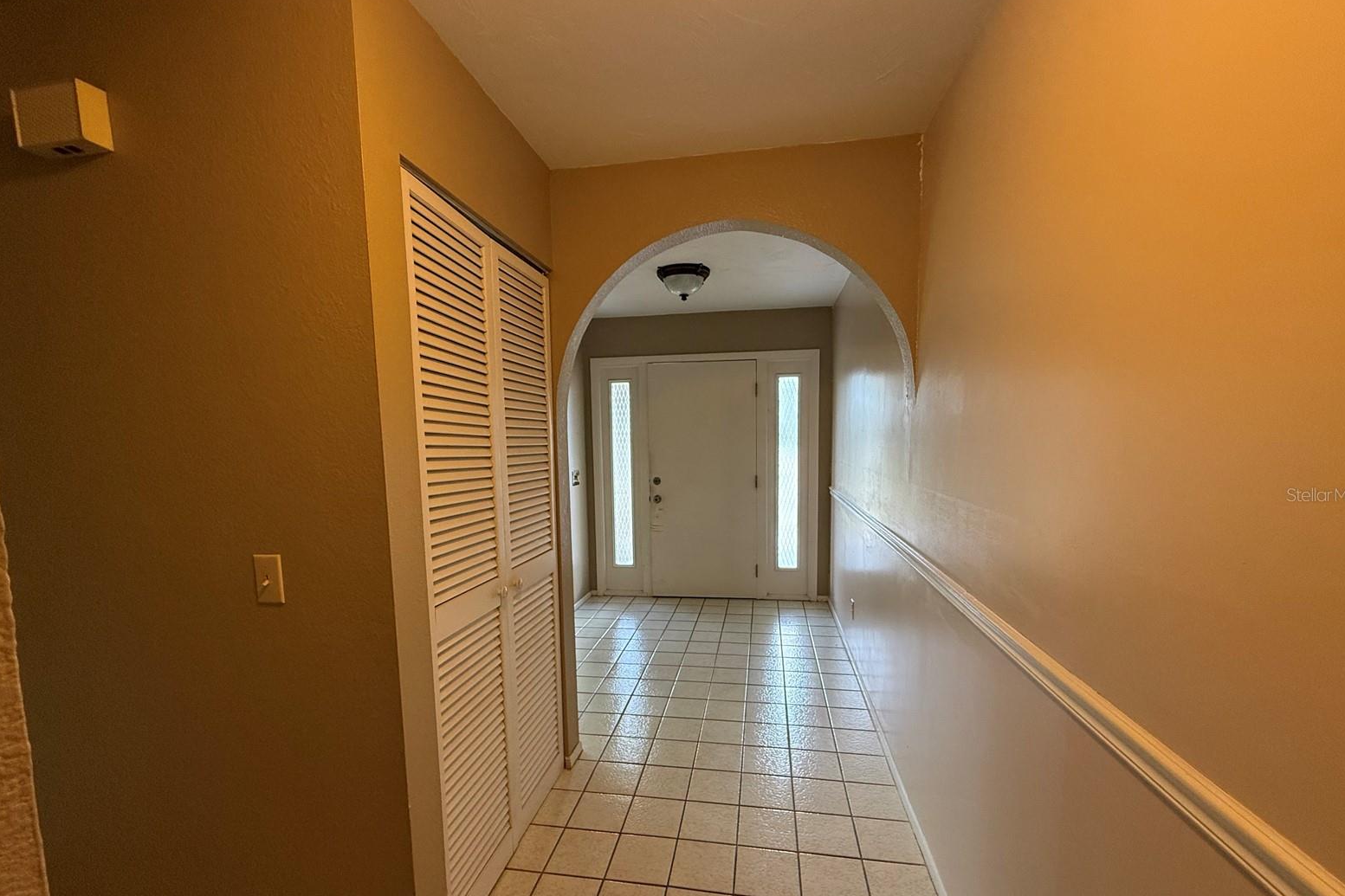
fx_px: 560
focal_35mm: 15
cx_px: 676
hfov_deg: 100.4
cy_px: 494
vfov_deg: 77.1
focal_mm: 2.22
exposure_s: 1/120
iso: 250
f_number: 2.2
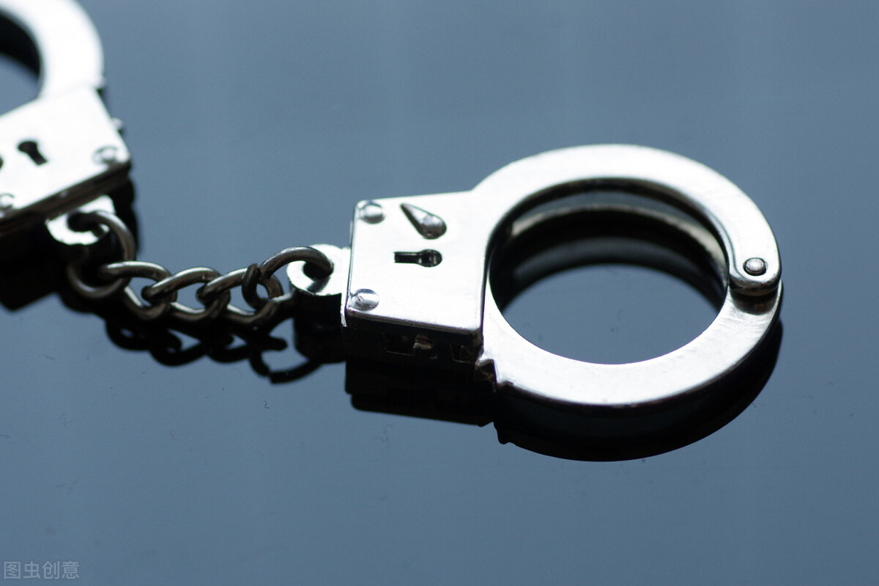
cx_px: 440
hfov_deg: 13.7
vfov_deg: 9.1
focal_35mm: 150
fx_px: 3661
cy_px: 293
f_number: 4.5
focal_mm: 100
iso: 800
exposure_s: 1/125
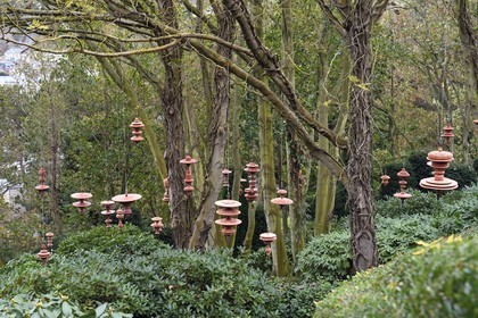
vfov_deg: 19.5
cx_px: 239
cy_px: 159
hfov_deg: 28.8
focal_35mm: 70
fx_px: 929
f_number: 7.1
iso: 400
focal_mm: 70
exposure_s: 1/60
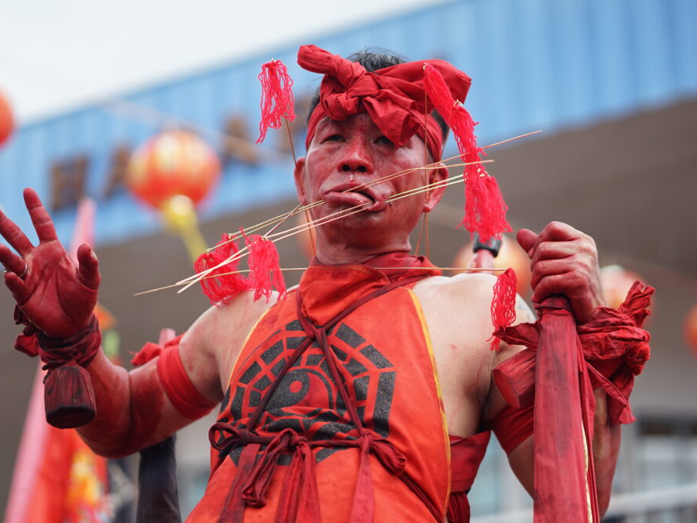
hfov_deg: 21.1
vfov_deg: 15.9
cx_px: 327
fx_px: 1873
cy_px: 262
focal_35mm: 93
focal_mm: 85
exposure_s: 1/1600
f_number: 2.5
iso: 160
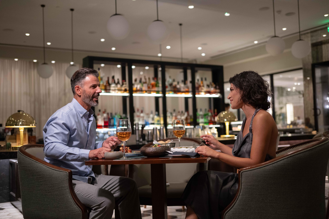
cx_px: 164
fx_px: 366
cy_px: 110
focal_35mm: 40
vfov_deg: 33.4
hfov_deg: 48.5
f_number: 2
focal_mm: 40
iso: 2000
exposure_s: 1/200
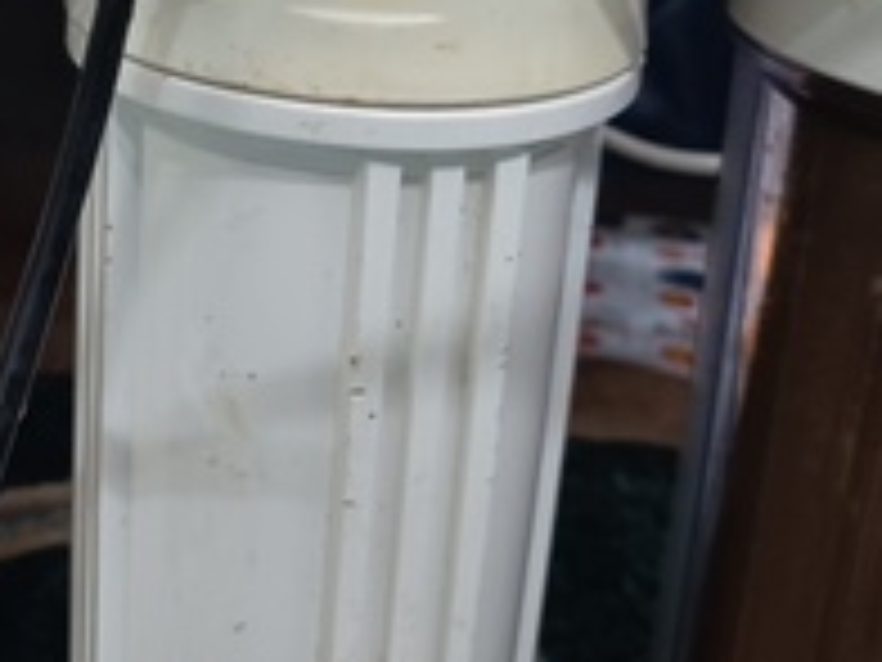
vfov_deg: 24.8
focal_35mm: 56
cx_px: 182
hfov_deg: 33.4
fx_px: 1427
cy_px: -11
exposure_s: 1/20
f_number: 1.7
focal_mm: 5.27
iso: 1581
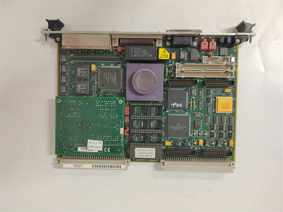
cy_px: 106
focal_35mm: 23
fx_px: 188
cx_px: 142
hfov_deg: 73.9
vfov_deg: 58.9
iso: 1441
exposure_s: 1/50
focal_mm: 5.52
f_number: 1.9
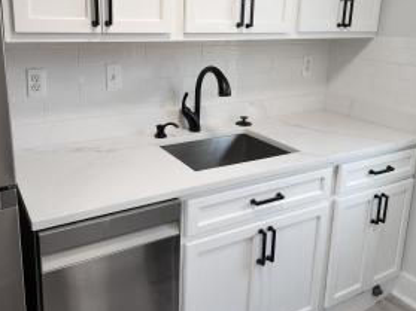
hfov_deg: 55.3
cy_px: 100
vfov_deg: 42.3
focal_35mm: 33
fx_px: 396
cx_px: 195
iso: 160
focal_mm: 5.4
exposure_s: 1/180
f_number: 1.8
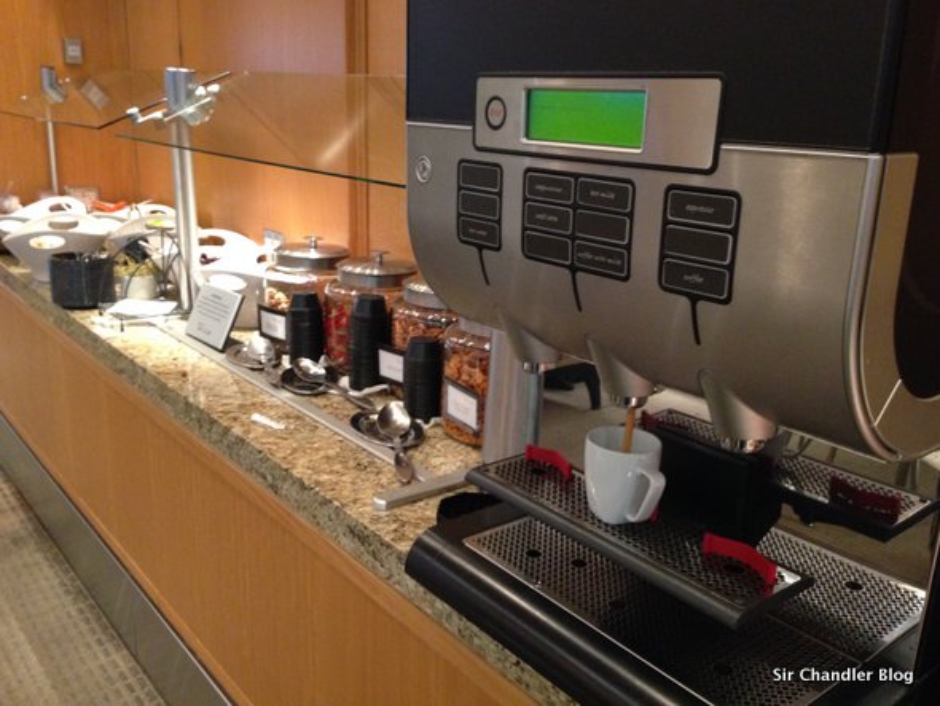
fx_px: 896
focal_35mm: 33
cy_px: 353
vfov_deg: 43.0
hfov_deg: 55.3
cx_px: 470
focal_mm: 4.12
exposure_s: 1/20
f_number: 2.4
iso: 400
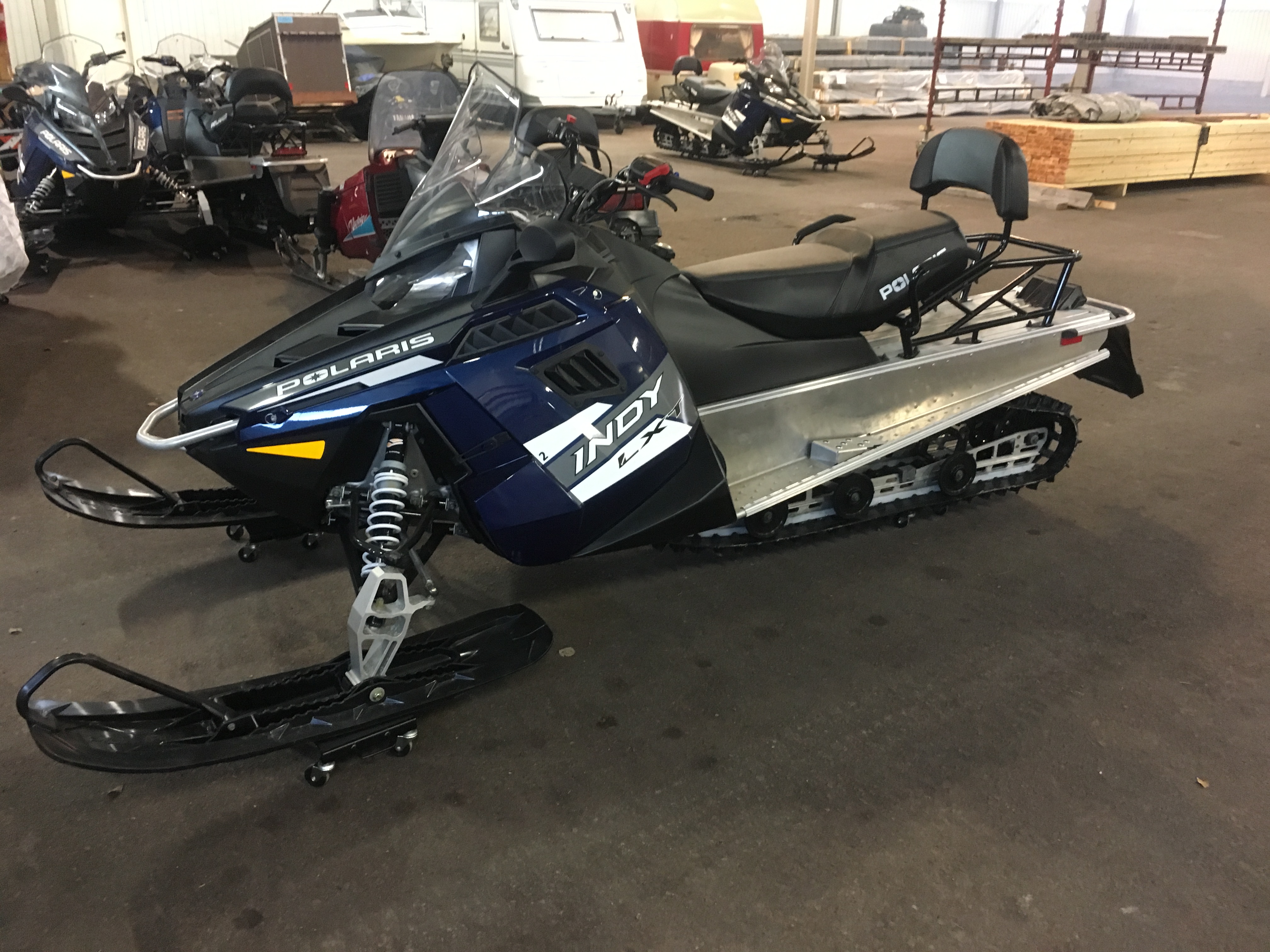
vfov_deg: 48.2
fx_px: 1064
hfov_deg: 61.7
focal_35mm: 29
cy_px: 476
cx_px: 635
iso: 200
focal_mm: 4.15
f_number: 2.2
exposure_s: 1/17
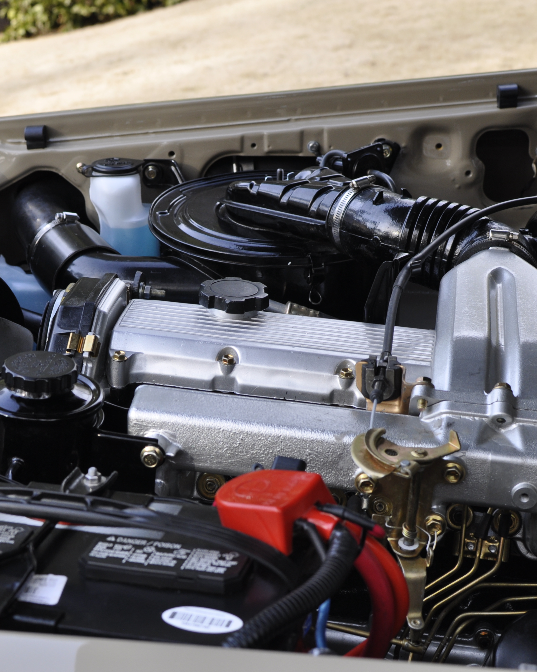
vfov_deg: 25.5
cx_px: 220
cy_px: 337
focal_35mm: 75
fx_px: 1484
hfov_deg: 20.5
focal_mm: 35
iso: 320
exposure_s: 1/125
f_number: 5.6
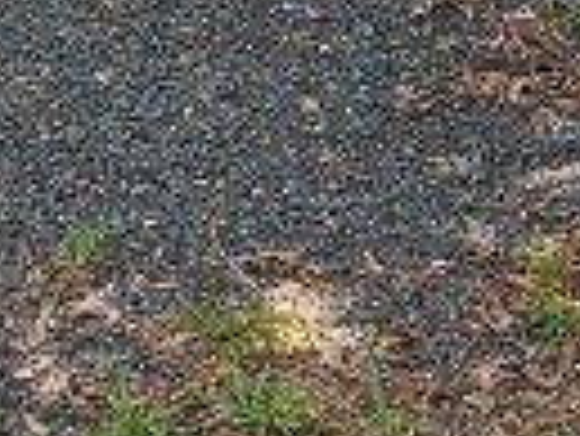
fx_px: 3052
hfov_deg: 10.7
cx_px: -27
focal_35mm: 182
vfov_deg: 7.8
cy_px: -440
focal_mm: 5.4
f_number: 1.8
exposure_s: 1/728
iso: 25
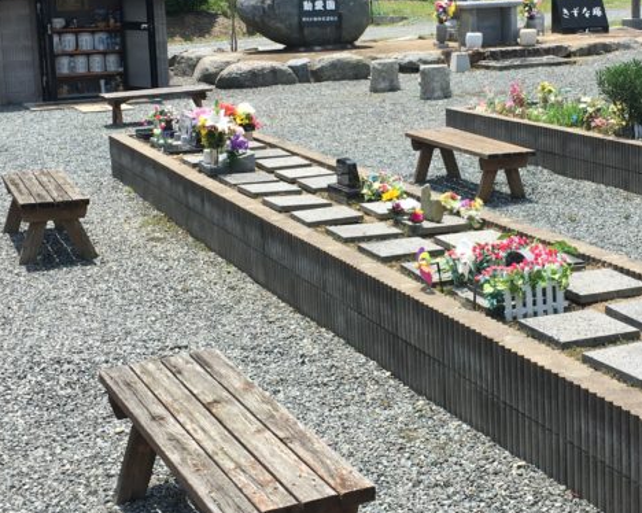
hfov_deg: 30.3
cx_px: 409
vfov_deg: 24.5
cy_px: 181
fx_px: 1178
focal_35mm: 62
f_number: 2.2
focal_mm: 4.15
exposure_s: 1/1166
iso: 25
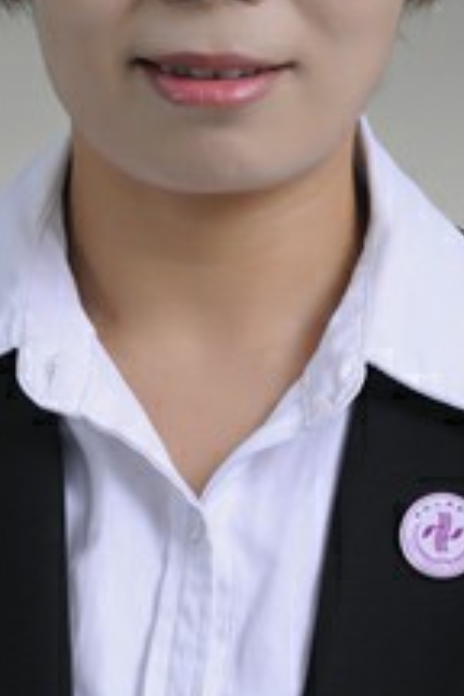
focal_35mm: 266
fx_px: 5143
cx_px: 206
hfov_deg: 5.2
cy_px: 69
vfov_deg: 7.7
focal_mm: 85
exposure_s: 1/125
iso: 160
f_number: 5.6
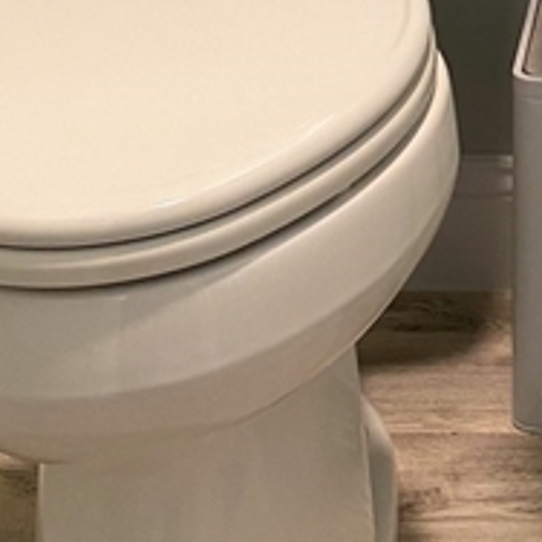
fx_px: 1665
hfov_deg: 17.9
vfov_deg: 16.0
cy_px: -392
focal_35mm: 94
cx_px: 591
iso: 125
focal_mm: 4.25
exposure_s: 1/60
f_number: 1.8
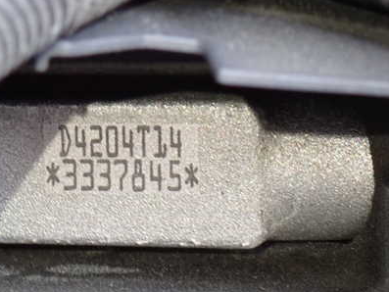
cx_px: 143
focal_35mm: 151
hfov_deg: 13.1
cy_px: 131
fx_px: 1697
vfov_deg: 9.8
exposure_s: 1/25
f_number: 4.9
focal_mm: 18
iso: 1250
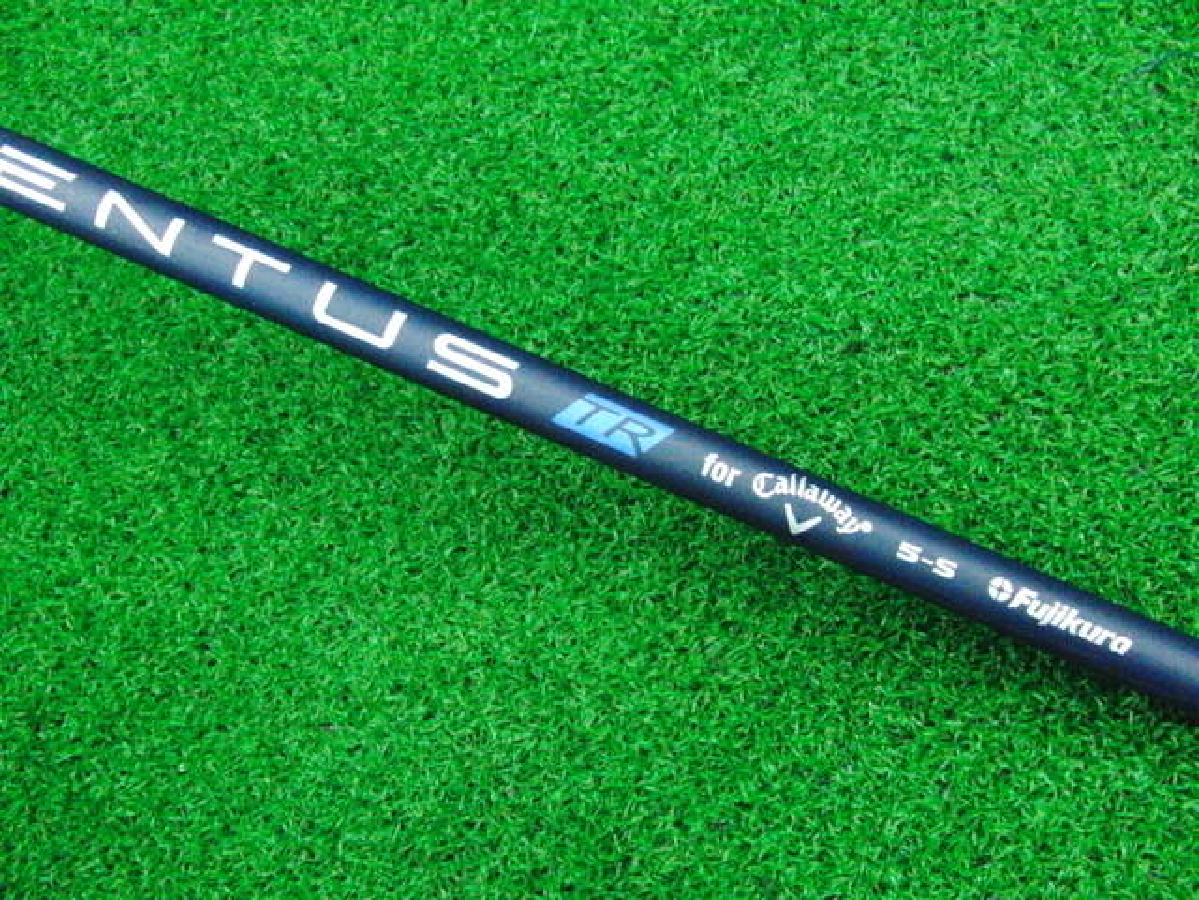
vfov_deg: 38.7
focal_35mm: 37
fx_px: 1282
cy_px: 450
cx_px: 600
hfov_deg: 50.1
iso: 3200
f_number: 3.6
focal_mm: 6.42
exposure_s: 1/200
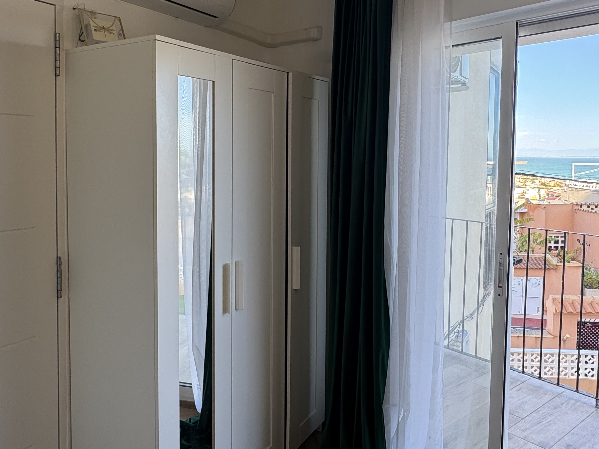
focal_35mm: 30
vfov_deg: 46.5
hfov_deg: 60.0
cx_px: 301
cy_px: 176
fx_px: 519
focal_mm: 2.22
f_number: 2.2
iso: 40
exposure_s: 1/157
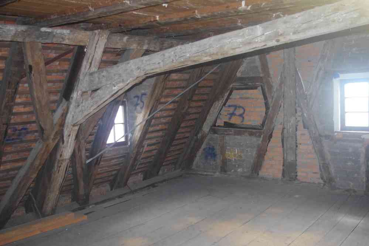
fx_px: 369
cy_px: 123
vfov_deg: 36.9
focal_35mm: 36
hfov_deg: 53.1
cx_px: 184
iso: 3200
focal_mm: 24
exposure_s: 1/60
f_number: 4
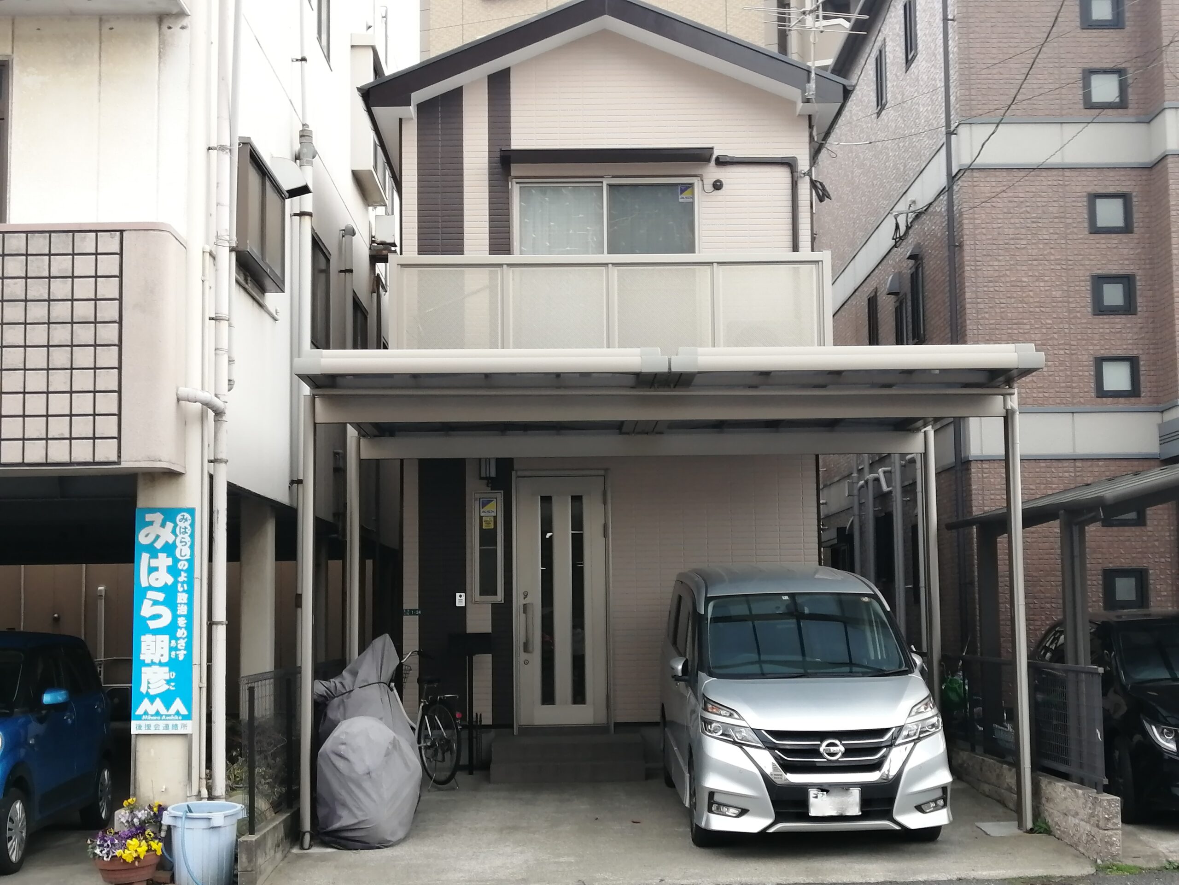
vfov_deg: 28.0
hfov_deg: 36.8
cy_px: 442
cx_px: 590
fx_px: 1771
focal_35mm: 52
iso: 50
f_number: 1.8
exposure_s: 1/102
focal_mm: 3.62
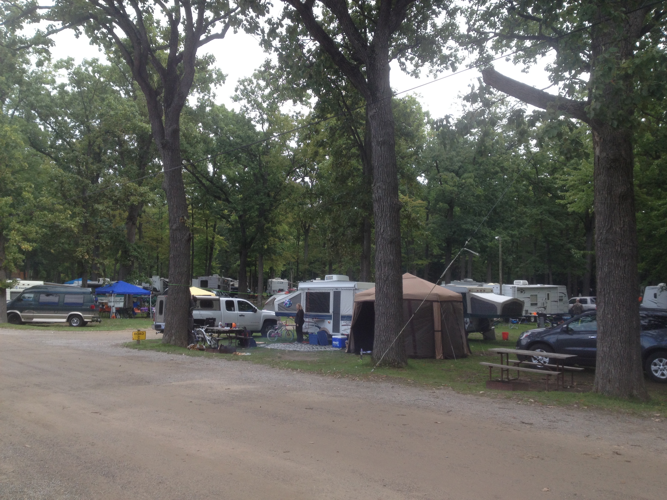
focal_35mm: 35
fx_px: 674
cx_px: 334
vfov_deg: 40.7
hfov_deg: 52.6
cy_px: 250
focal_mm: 4.28
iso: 50
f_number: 2.4
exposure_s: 1/383
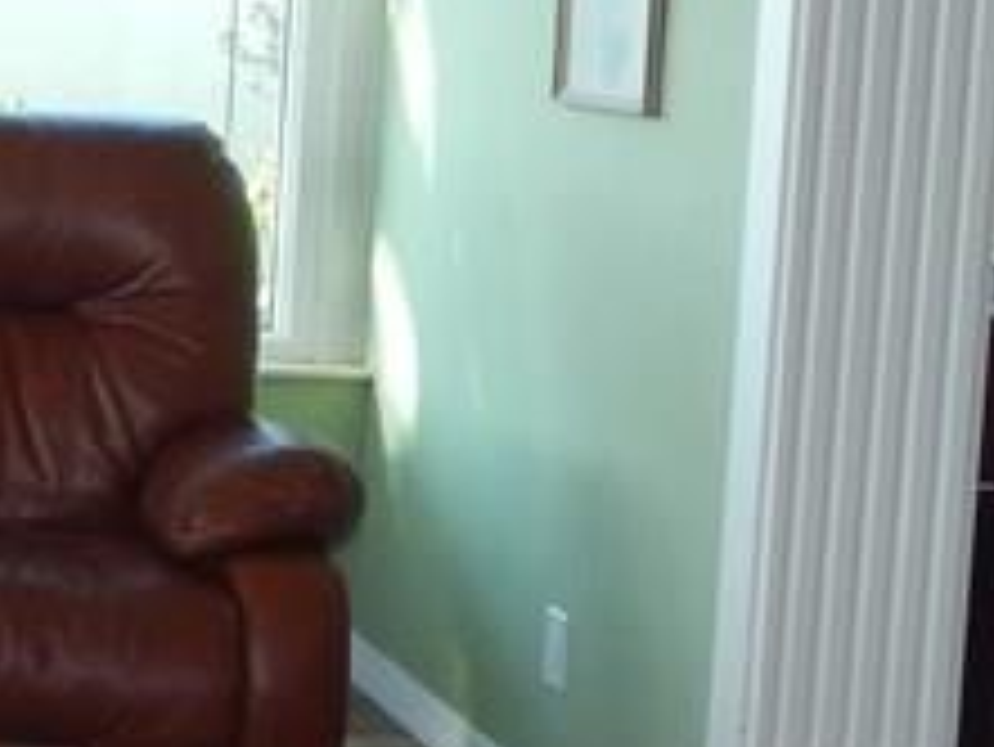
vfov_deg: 14.5
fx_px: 2931
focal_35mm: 102
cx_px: -657
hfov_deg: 16.8
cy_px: 230
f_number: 3
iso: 125
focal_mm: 4
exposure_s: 1/60
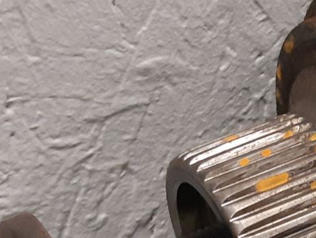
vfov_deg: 12.4
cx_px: 421
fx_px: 1087
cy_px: 205
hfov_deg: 15.7
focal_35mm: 119
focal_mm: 3.93
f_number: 1.7
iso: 200
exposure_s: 1/50
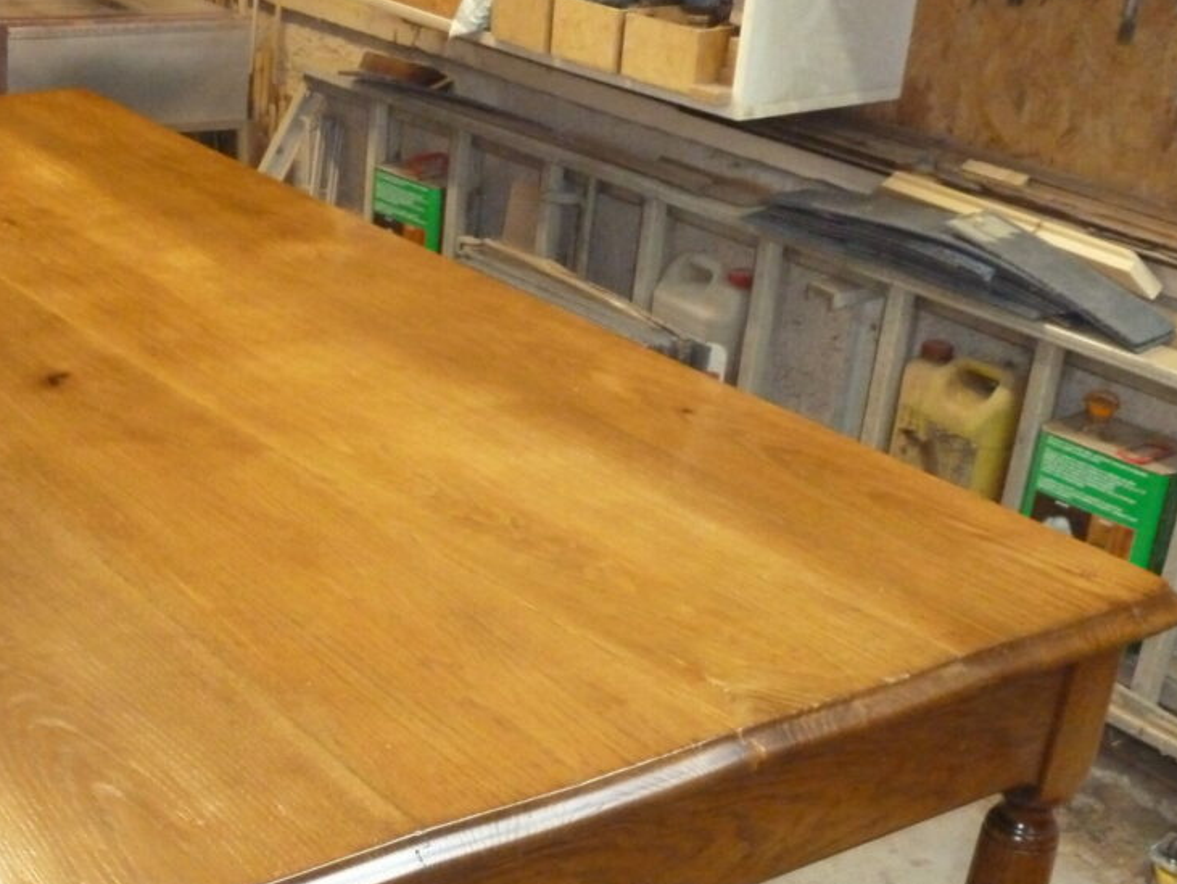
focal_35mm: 56
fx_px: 1905
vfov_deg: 25.8
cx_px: 256
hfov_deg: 33.5
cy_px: 675
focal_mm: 5.7
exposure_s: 1/10
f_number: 3.5
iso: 800
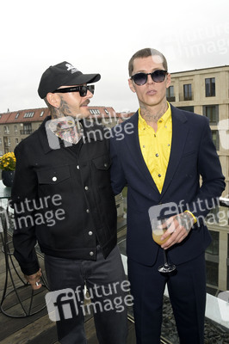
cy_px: 172
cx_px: 114
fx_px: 229
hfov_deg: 53.1
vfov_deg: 73.8
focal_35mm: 24
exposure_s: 1/250
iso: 800
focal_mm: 24
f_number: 11
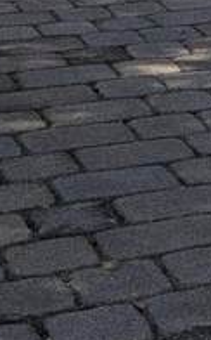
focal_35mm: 166
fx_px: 1532
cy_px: -206
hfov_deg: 7.4
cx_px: 494
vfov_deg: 11.9
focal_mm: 6.81
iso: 44
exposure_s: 1/1919
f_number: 1.85
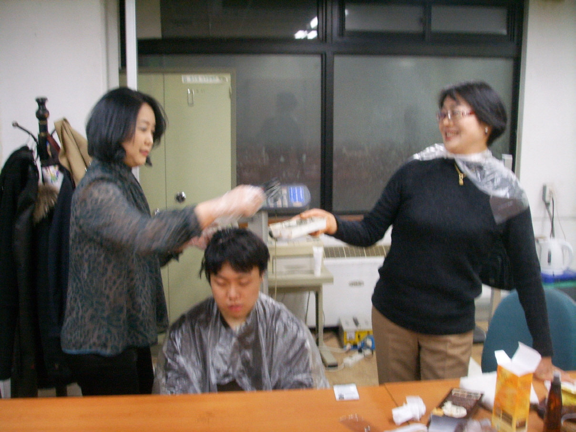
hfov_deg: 47.9
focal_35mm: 39
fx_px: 649
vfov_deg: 36.8
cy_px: 216
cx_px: 288
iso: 150
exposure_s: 1/30
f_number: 3.5
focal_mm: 6.6
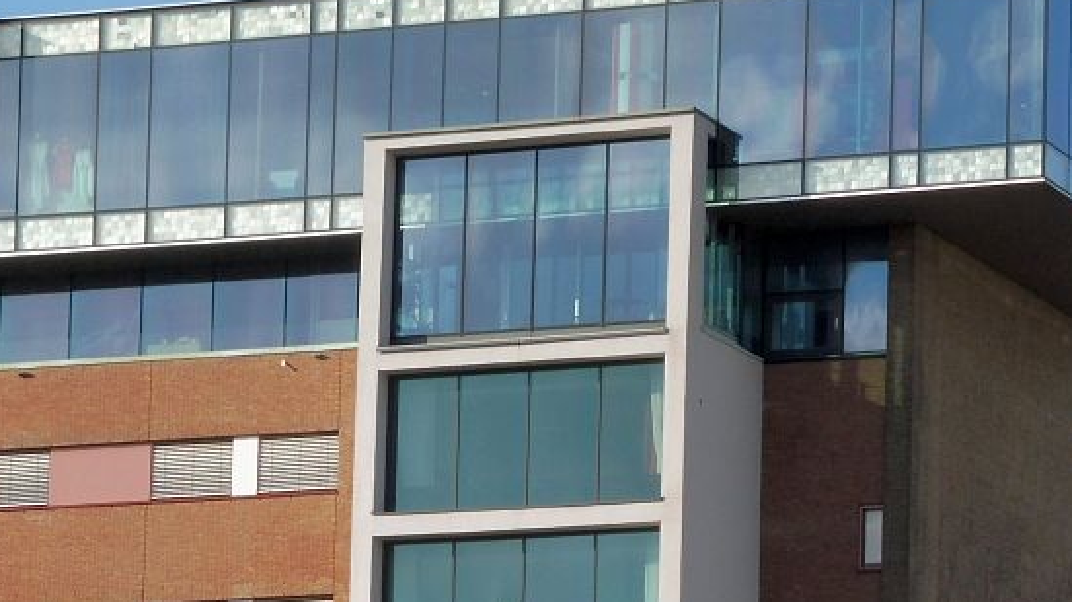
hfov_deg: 7.8
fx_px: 7900
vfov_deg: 4.4
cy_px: 442
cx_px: 351
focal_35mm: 278
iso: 100
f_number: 7.1
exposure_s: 1/250
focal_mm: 24.4
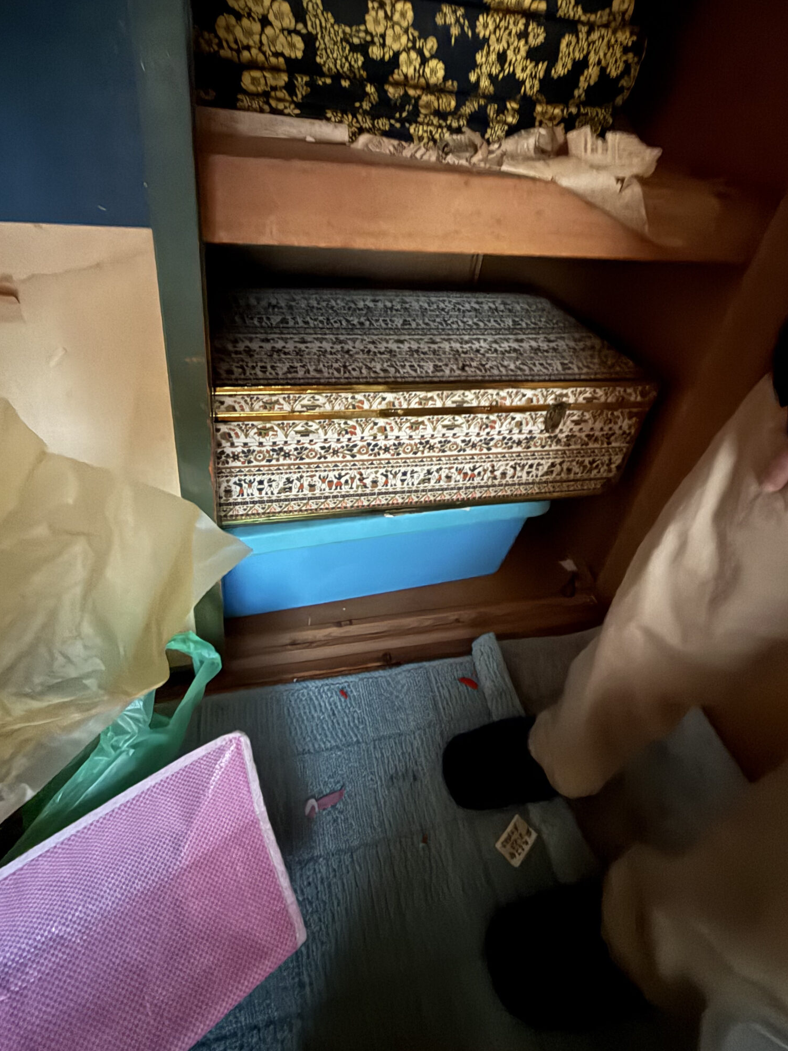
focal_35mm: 18
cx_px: 370
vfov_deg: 86.0
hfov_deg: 71.5
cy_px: 392
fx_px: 546
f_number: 2.2
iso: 1250
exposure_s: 1/8
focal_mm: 2.22
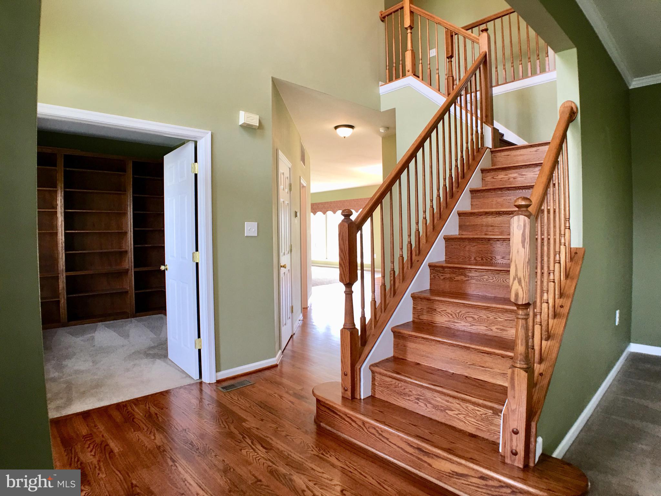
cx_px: 330
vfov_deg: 48.2
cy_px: 248
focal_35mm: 29
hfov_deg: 61.7
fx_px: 554
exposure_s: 1/30
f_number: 2.2
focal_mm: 4.15
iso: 40
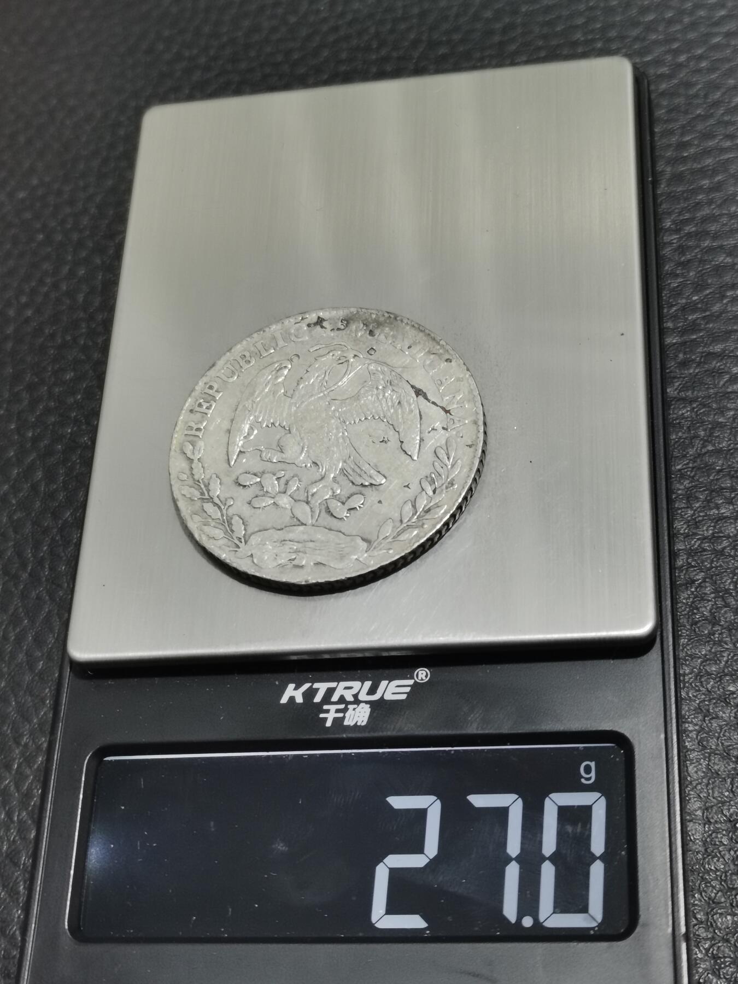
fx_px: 1620
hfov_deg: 25.7
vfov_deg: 33.8
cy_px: 492
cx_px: 369
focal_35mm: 57
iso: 125
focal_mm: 5.58
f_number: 1.8
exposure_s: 1/100
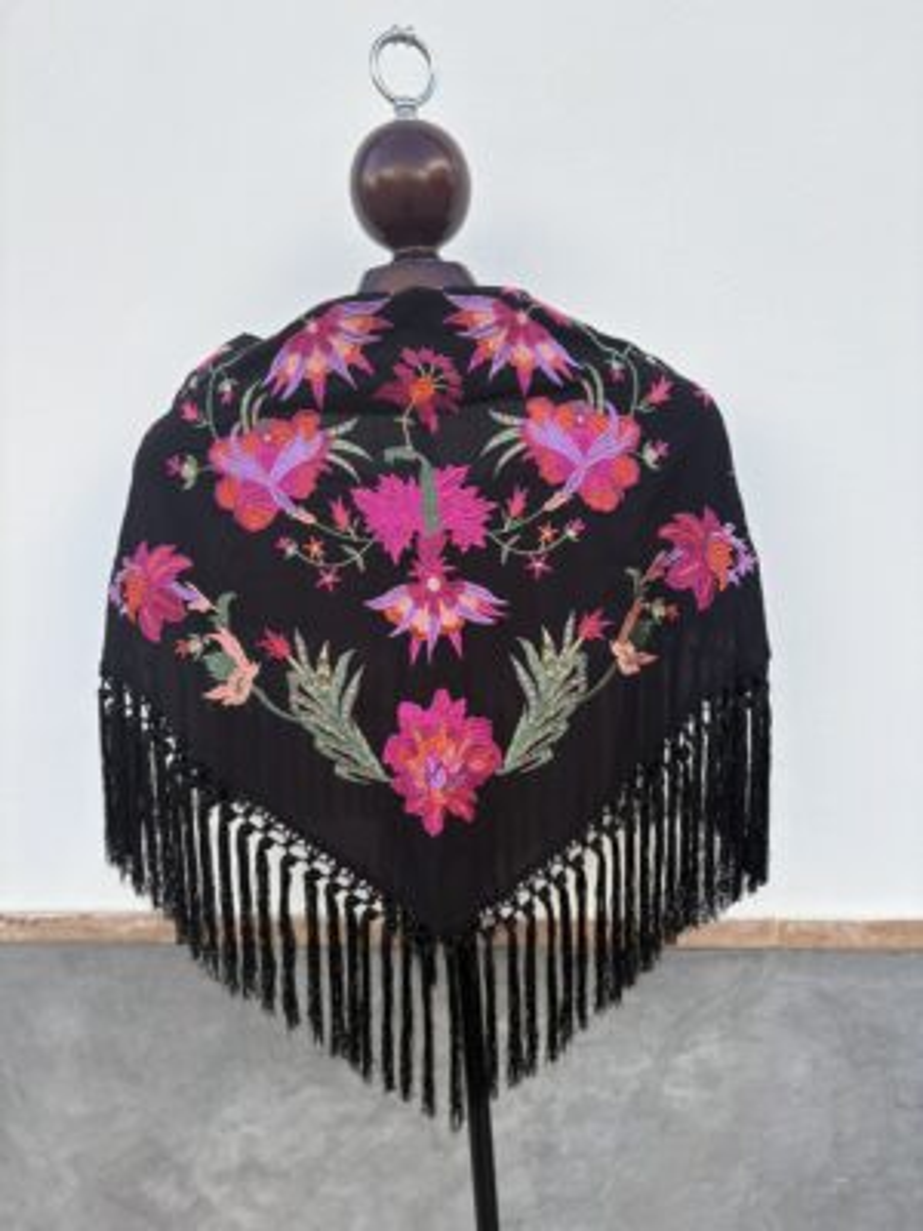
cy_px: 616
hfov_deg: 53.1
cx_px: 462
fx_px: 924
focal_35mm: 26
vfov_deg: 67.3
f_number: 1.6
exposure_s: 1/475
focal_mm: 5.96
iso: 50
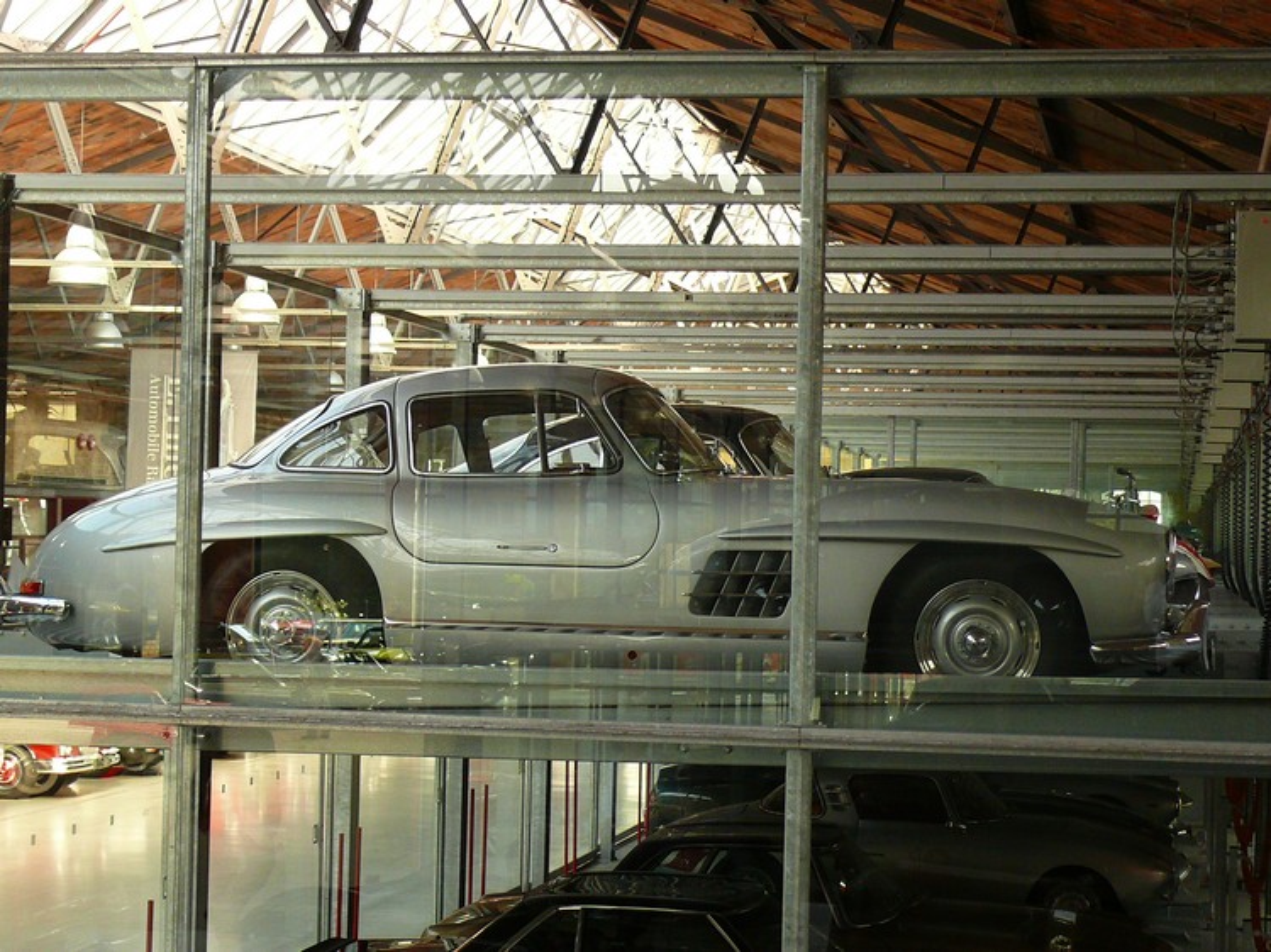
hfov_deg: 24.7
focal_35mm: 79
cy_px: 476
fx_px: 2900
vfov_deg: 18.7
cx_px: 636
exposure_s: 1/125
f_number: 3.2
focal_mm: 12.9
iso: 200
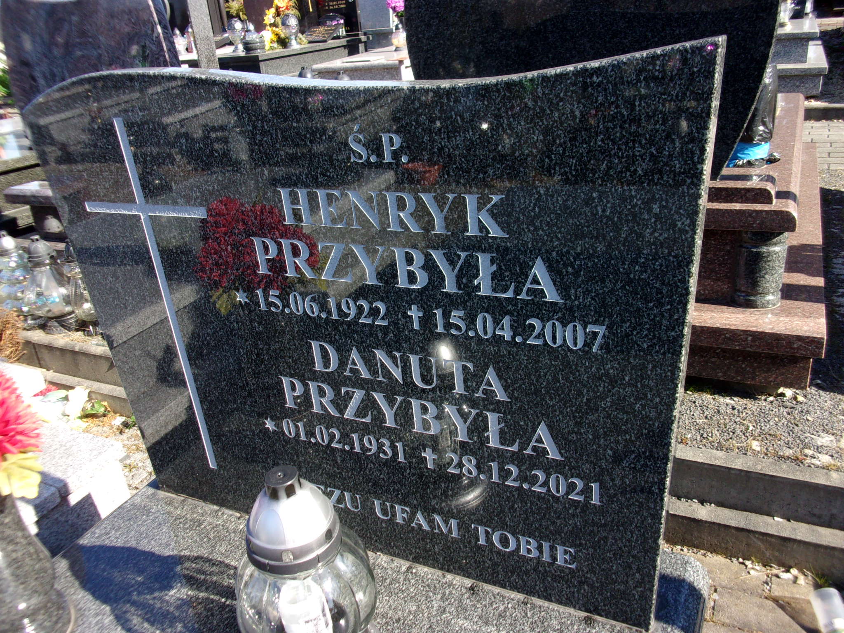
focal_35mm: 28
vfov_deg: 49.7
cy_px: 316
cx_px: 422
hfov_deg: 63.4
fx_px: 683
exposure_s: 1/220
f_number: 3.9
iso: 80
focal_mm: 5.1
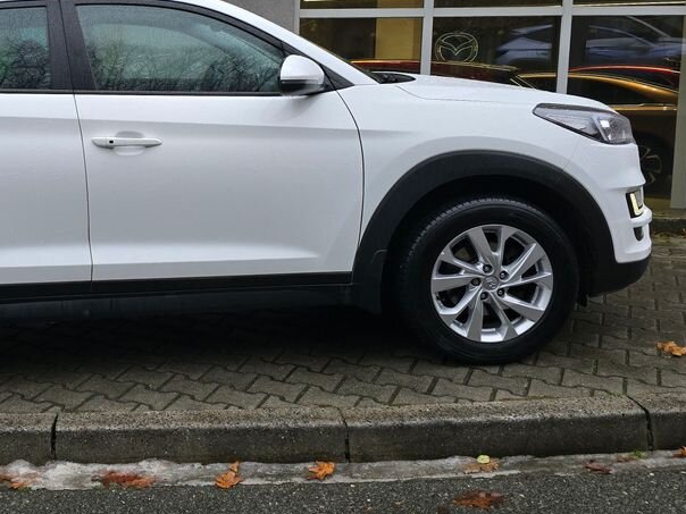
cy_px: 137
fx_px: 773
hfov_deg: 45.2
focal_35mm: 39
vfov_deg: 36.1
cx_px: 127
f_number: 1.7
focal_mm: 6.3
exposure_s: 1/180
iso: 80
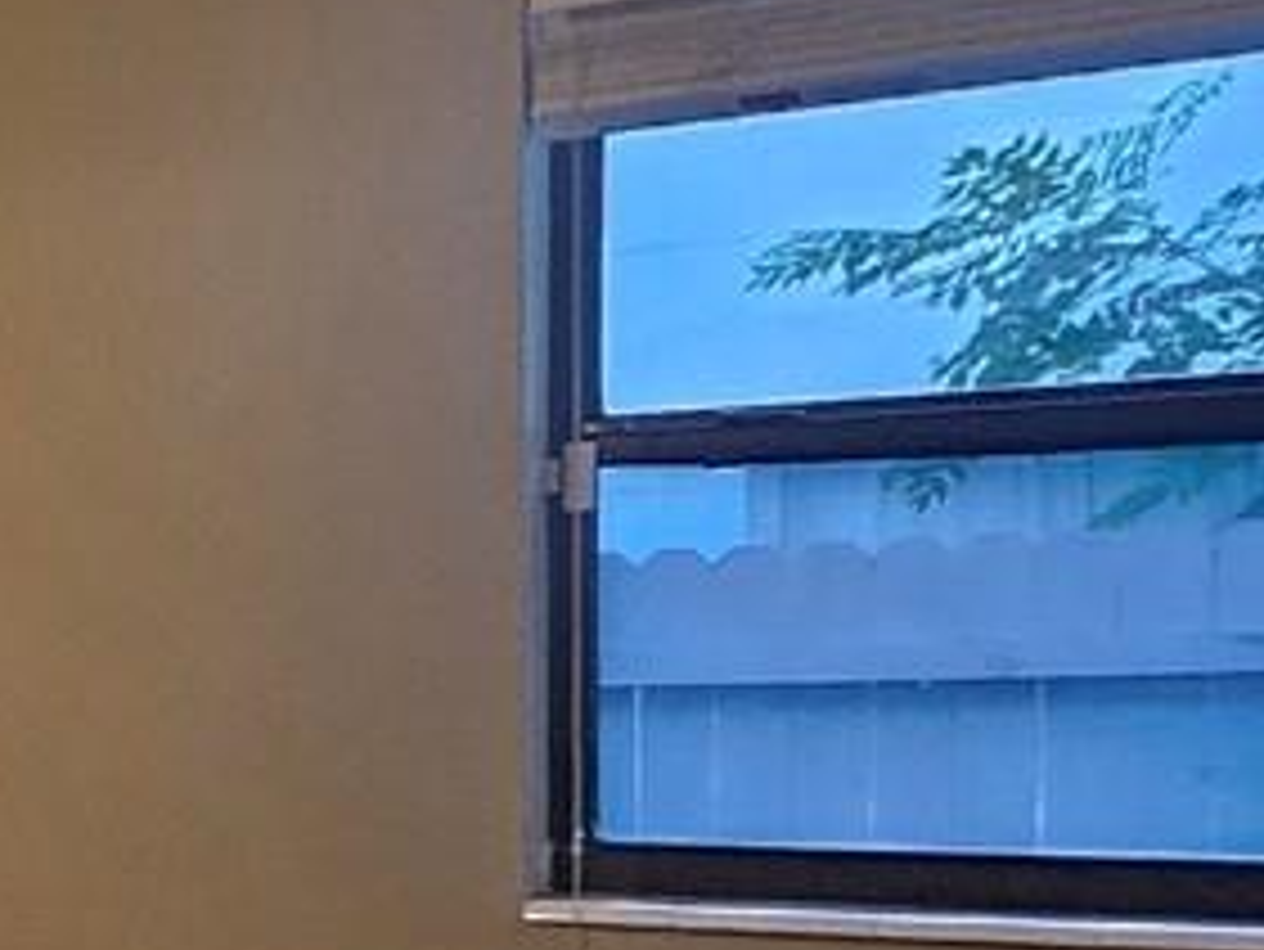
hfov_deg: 17.3
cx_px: -1390
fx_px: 2703
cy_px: 765
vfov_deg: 19.7
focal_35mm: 74
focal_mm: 1.74
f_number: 2.2
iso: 400
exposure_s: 1/30
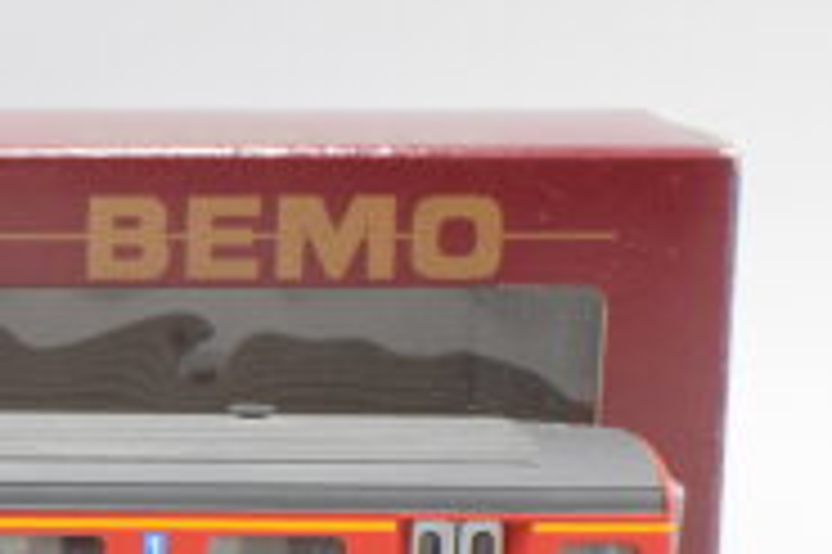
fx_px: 3940
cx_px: -342
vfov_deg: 8.0
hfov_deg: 11.6
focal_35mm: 171
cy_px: 646
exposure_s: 1/250
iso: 2000
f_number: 10
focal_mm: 35
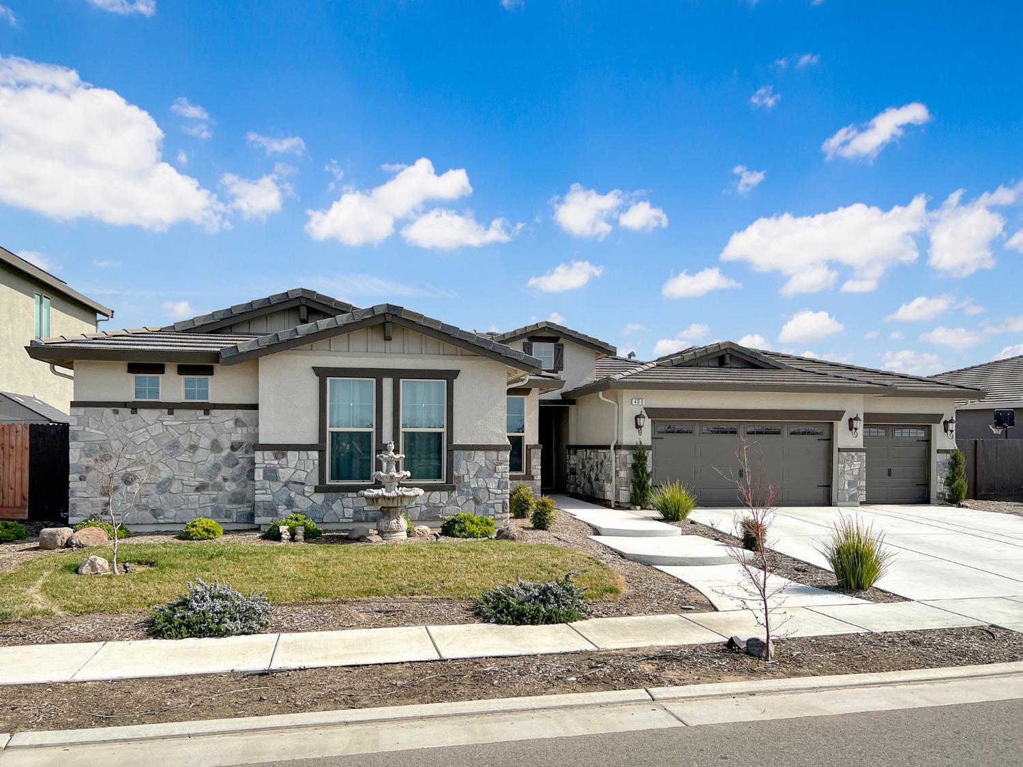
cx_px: 512
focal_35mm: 26
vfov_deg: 53.1
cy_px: 384
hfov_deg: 67.3
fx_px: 768
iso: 50
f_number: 1.5
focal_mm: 5.7
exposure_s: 1/6211
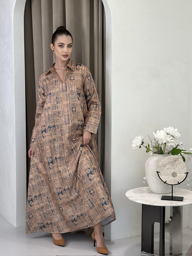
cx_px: 96
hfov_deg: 30.3
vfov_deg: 39.7
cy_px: 128
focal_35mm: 48
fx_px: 355
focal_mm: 6.86
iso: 80
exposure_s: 1/494
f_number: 1.78
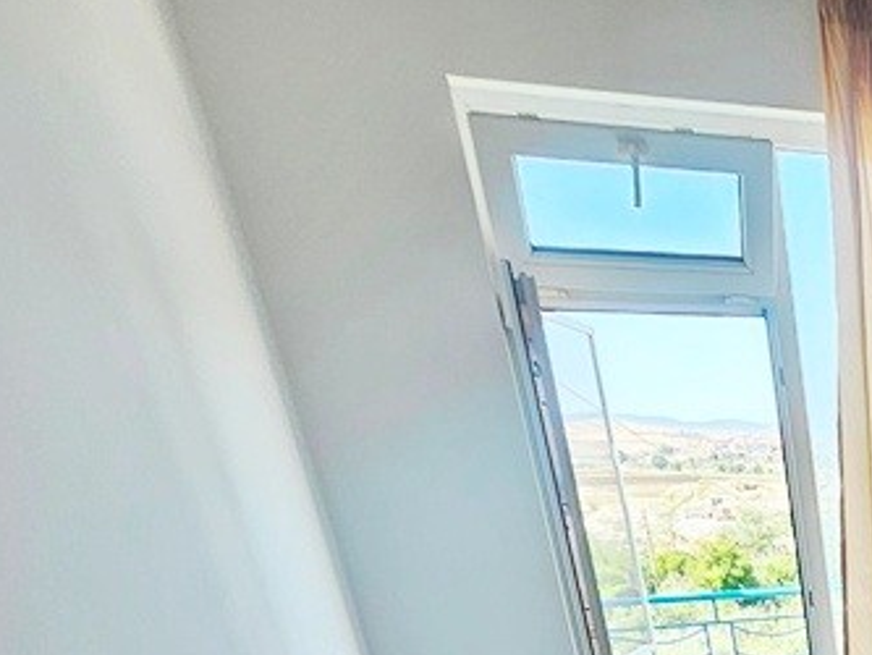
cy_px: 948
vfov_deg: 27.0
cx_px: 1118
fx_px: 1008
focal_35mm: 40
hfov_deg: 34.2
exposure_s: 1/50
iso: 32
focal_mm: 1.7
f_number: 2.2
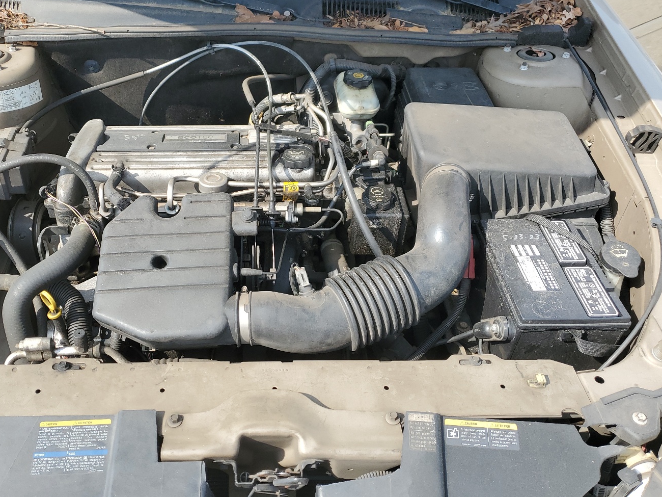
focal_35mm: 32
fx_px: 612
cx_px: 264
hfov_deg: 56.4
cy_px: 208
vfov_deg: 44.0
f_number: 1.5
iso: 50
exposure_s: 1/1111
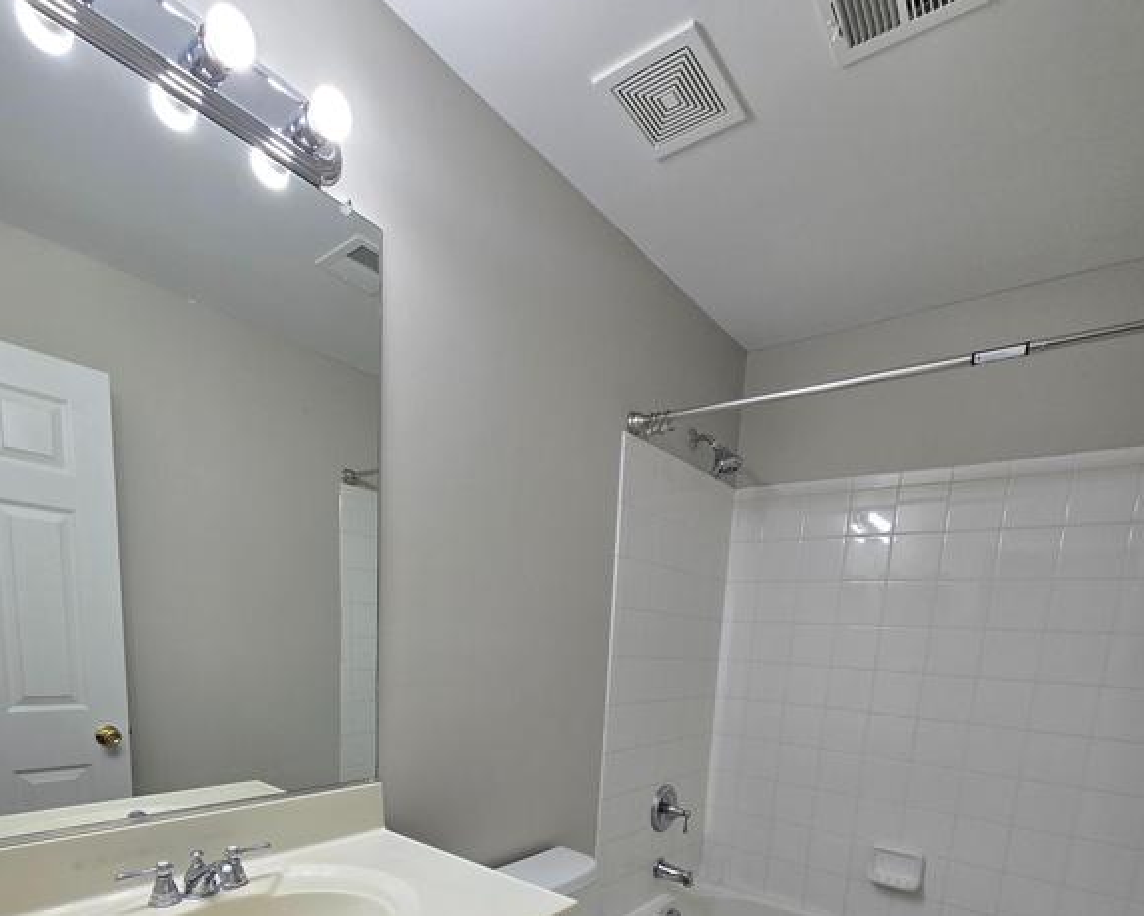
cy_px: 734
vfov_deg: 69.4
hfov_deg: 89.6
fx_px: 576
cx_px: 571
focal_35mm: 17
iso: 80
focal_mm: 2.2
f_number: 2.2
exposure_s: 1/120
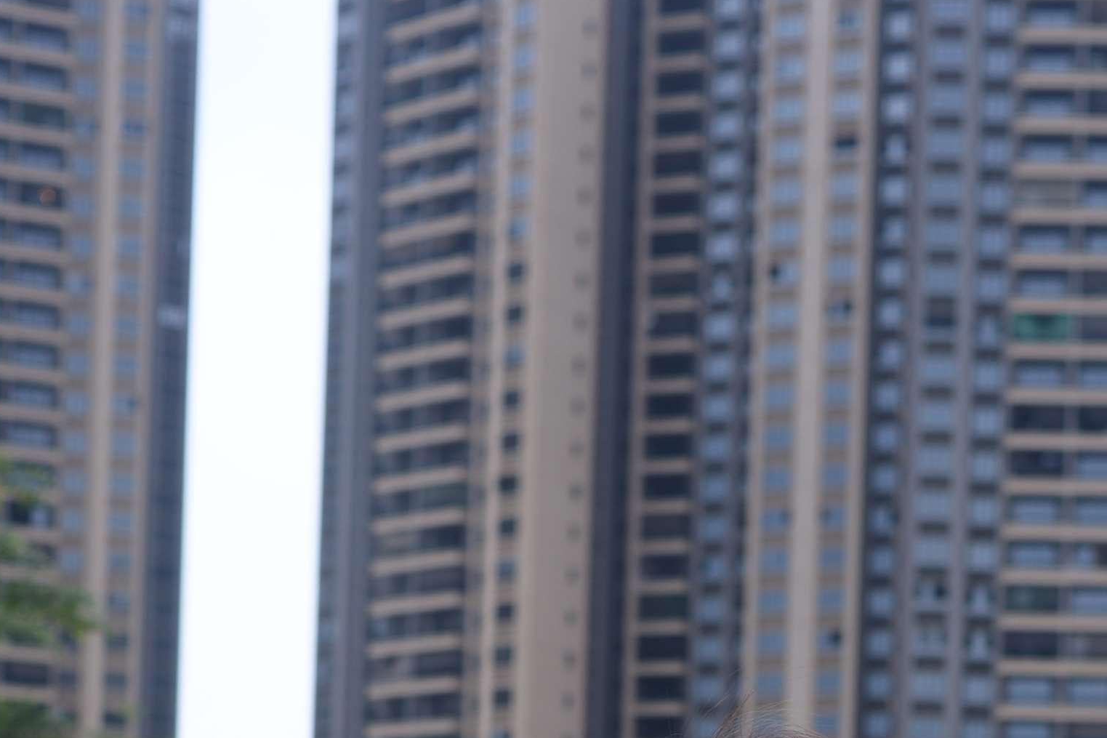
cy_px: 1164
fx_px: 2859
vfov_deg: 13.7
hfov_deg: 21.9
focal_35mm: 93
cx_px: 635
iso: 100
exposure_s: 1/800
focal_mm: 35
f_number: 4
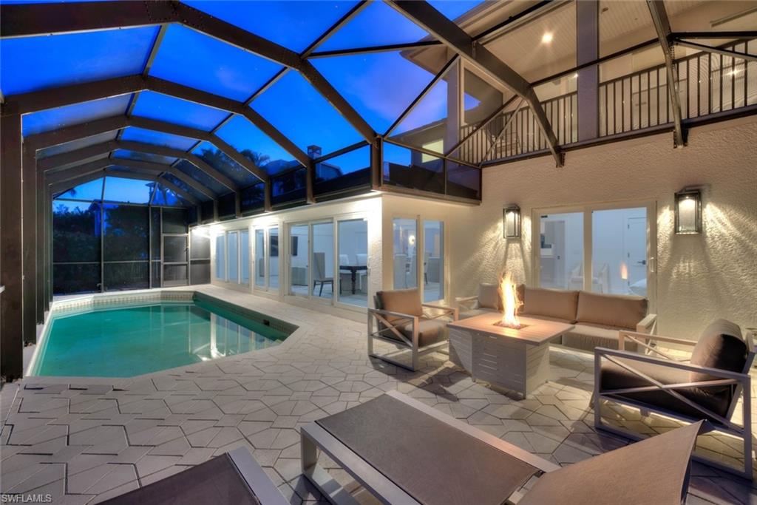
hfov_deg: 96.7
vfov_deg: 73.8
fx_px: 336
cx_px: 378
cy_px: 252
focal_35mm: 16
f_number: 11
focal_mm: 16
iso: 160
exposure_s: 4
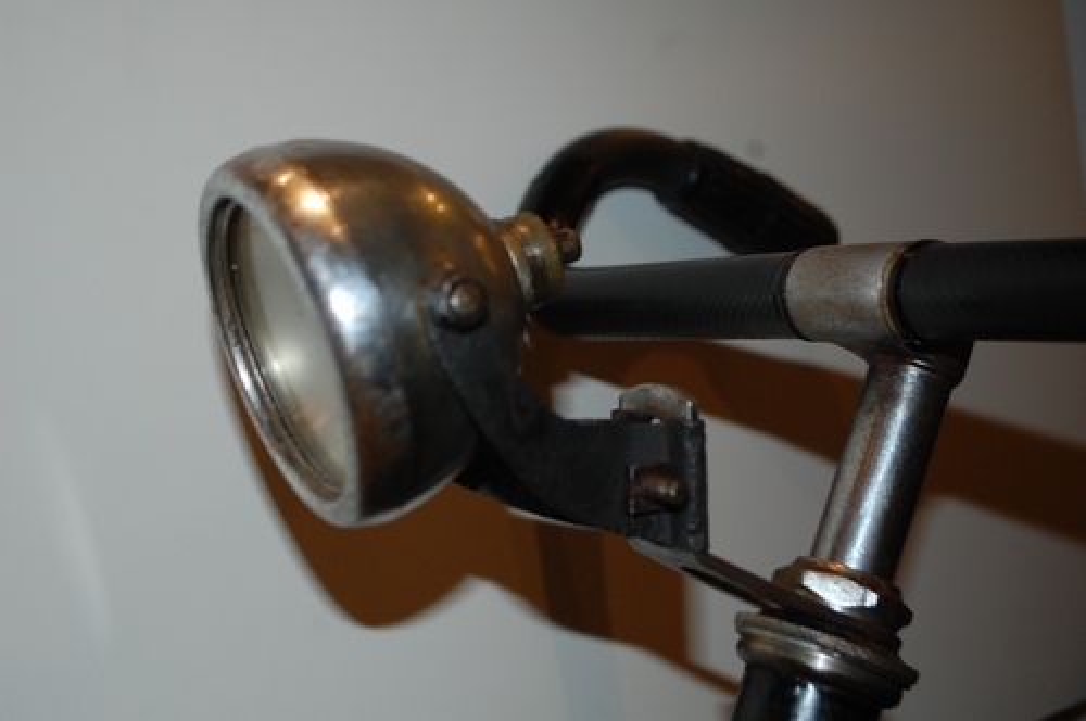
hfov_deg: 35.1
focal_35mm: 57
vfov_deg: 23.7
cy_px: 360
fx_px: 1717
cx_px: 543
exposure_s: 1/60
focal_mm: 38
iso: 400
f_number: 5.3
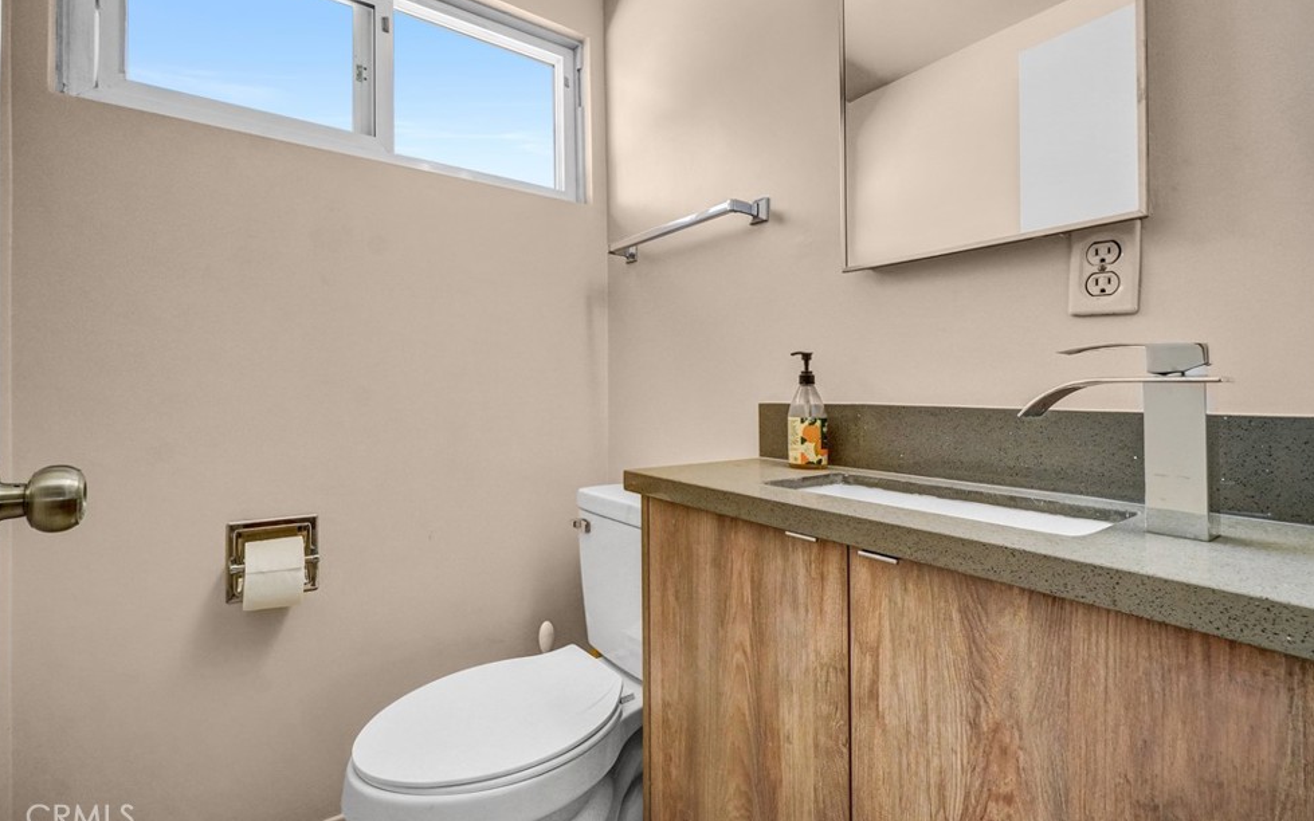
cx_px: 640
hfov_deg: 97.8
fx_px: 573
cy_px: 378
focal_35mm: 16
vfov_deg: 71.1
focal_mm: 10
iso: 1250
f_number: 11
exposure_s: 1/30
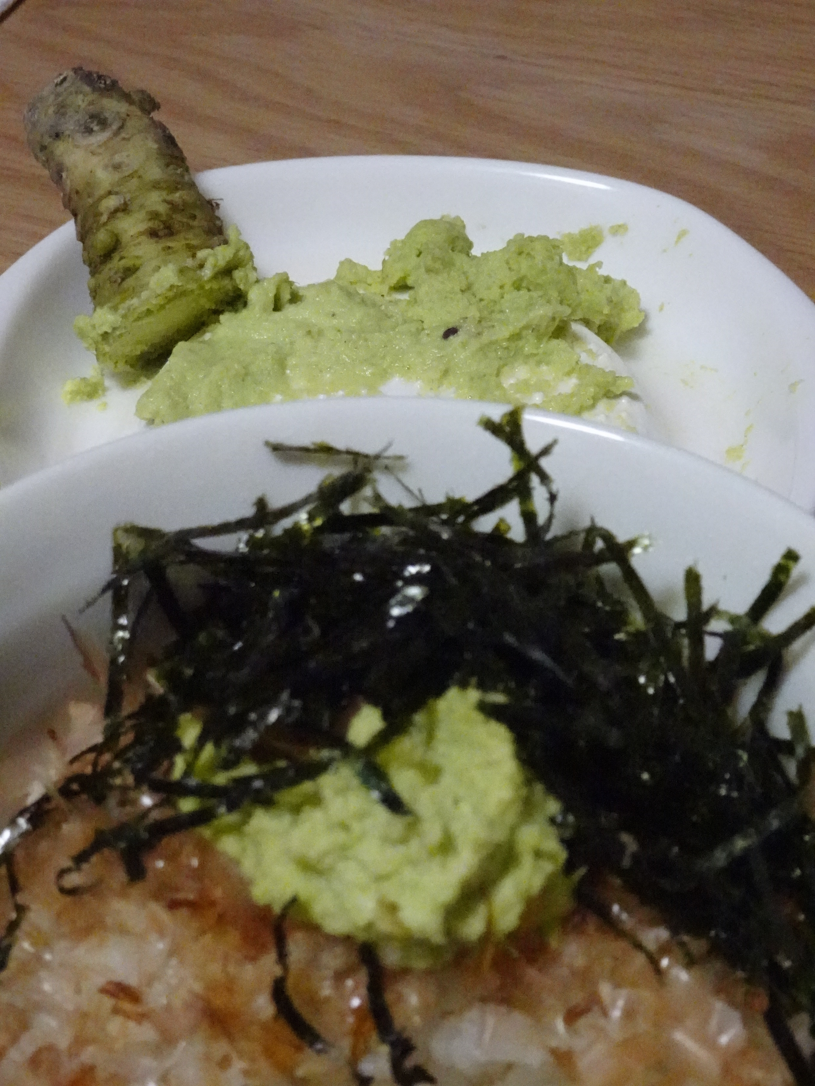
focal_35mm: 78
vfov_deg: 25.0
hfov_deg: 18.9
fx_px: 2449
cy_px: 543
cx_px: 408
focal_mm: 12.28
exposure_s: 1/200
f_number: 5
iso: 3200
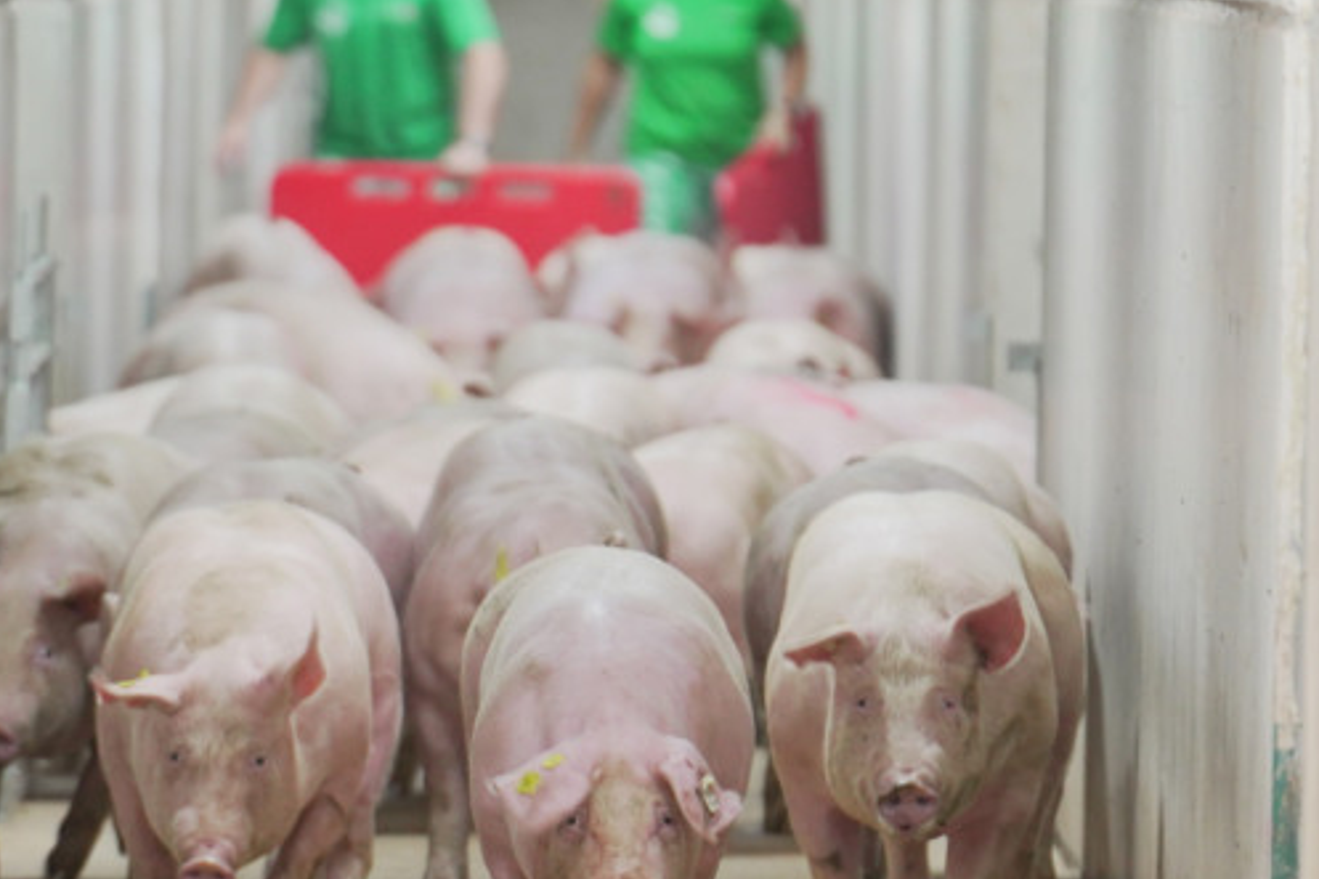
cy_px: 349
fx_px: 13588
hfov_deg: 5.6
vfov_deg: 3.7
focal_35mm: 371
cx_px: 560
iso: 2500
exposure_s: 1/100
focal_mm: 180
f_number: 2.8
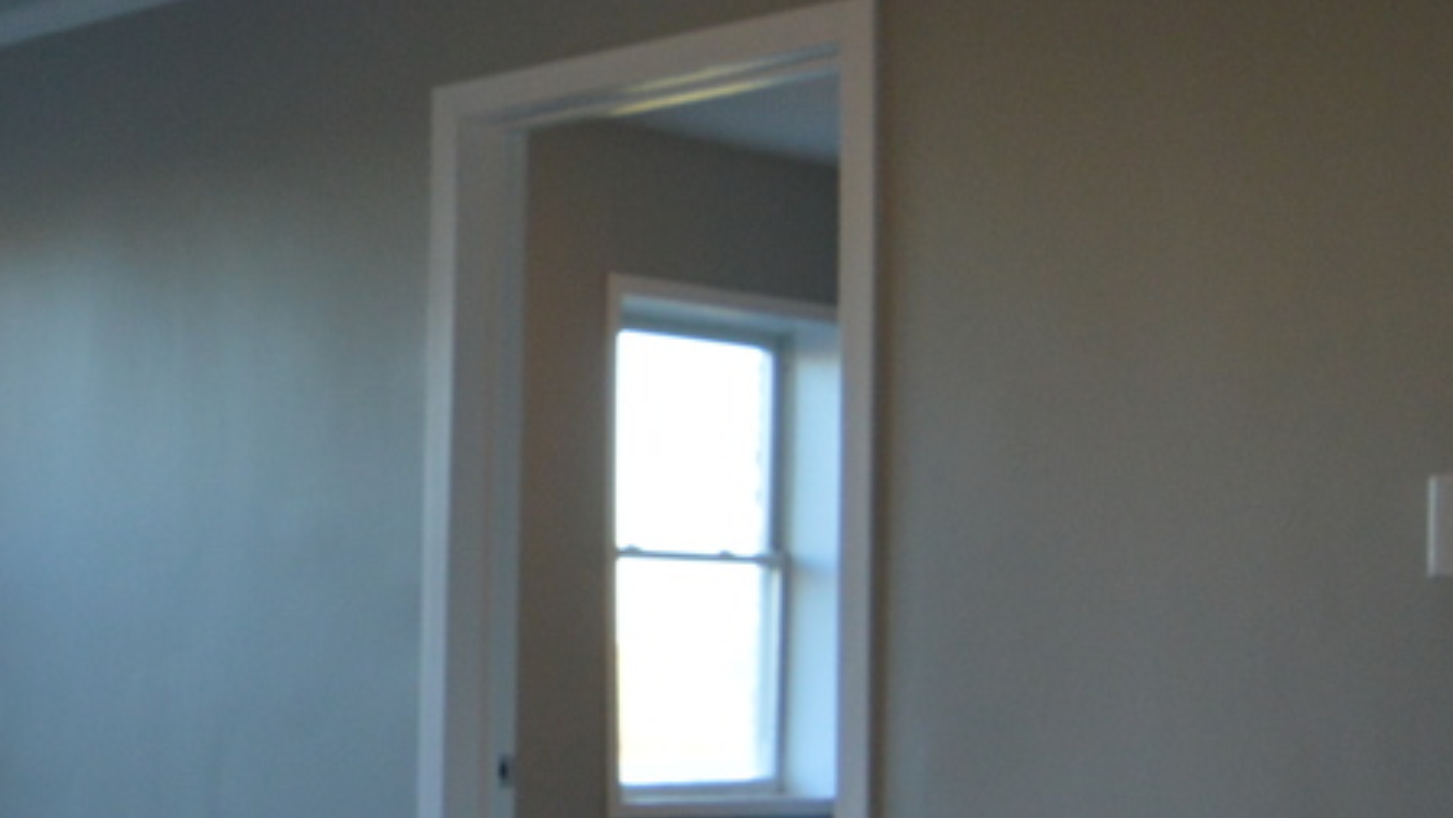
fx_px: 2424
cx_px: 29
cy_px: 626
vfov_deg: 19.0
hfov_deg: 31.1
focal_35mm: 63
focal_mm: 11
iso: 400
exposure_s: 1/100
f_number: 5
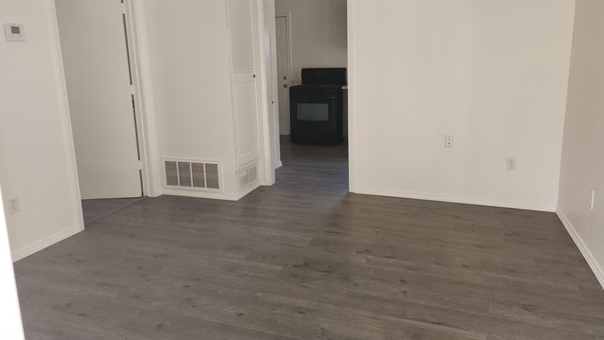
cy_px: 139
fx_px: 416
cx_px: 308
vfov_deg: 44.2
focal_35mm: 26
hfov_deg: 71.9
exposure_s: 1/50
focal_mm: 6.4
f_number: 1.8
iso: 125
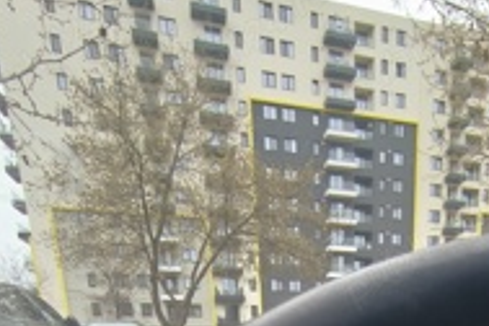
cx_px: 336
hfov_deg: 55.7
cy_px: 480
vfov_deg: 28.0
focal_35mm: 33
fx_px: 448
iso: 50
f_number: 2.2
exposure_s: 1/60
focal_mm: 1.65
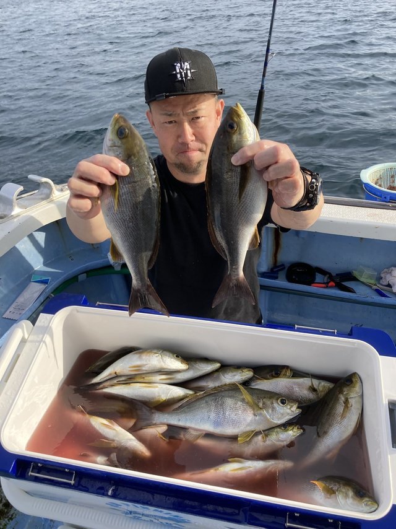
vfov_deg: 63.5
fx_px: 427
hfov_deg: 49.7
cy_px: 264
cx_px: 198
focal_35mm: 28
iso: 20
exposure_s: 1/684
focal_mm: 3.99
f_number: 1.8
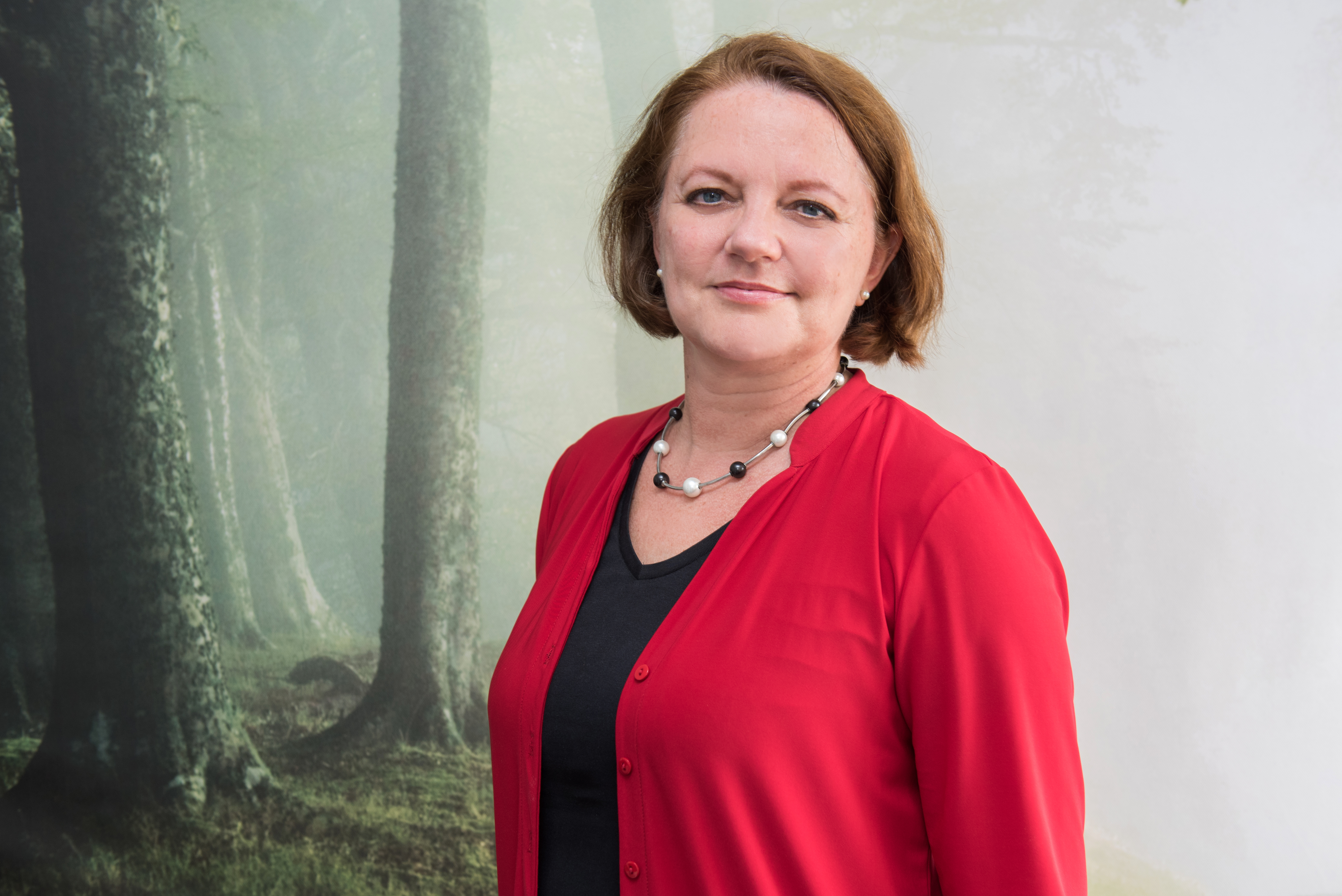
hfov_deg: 41.9
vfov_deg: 28.6
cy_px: 513
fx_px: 1752
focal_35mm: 47
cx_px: 723
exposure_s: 1/60
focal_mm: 40
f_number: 5
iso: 250
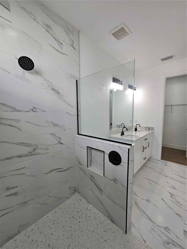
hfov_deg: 89.9
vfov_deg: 106.2
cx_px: 94
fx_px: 94
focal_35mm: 13
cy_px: 124
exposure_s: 1/120
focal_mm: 2.2
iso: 80
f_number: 2.2
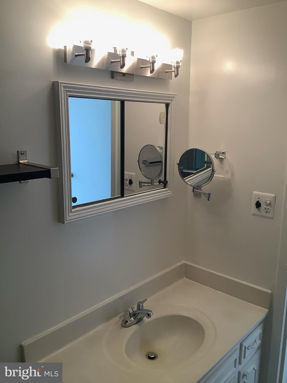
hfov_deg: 45.4
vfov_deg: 58.4
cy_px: 192
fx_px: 343
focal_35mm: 31
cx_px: 144
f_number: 2.4
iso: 64
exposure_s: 1/120
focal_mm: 3.3
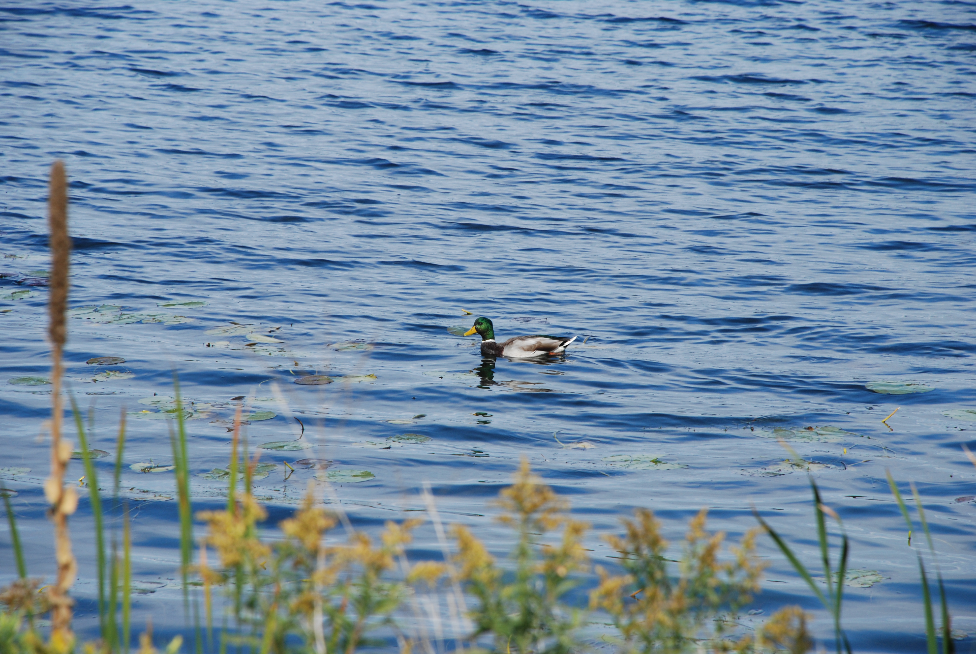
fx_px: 5497
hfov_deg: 10.1
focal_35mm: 202
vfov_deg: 6.8
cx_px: 488
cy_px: 327
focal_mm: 135
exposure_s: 1/320
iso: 200
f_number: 9
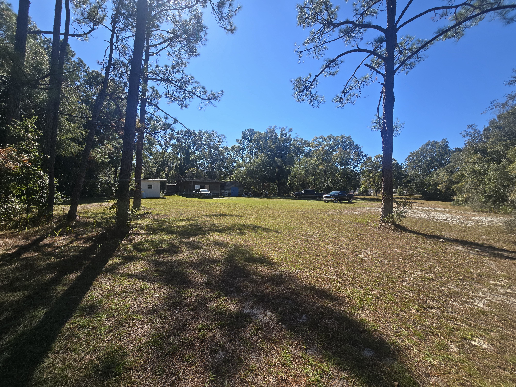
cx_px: 258
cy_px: 194
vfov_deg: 89.9
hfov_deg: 106.2
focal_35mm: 13
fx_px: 194
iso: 50
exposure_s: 1/1580
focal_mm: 2.2
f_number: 2.2
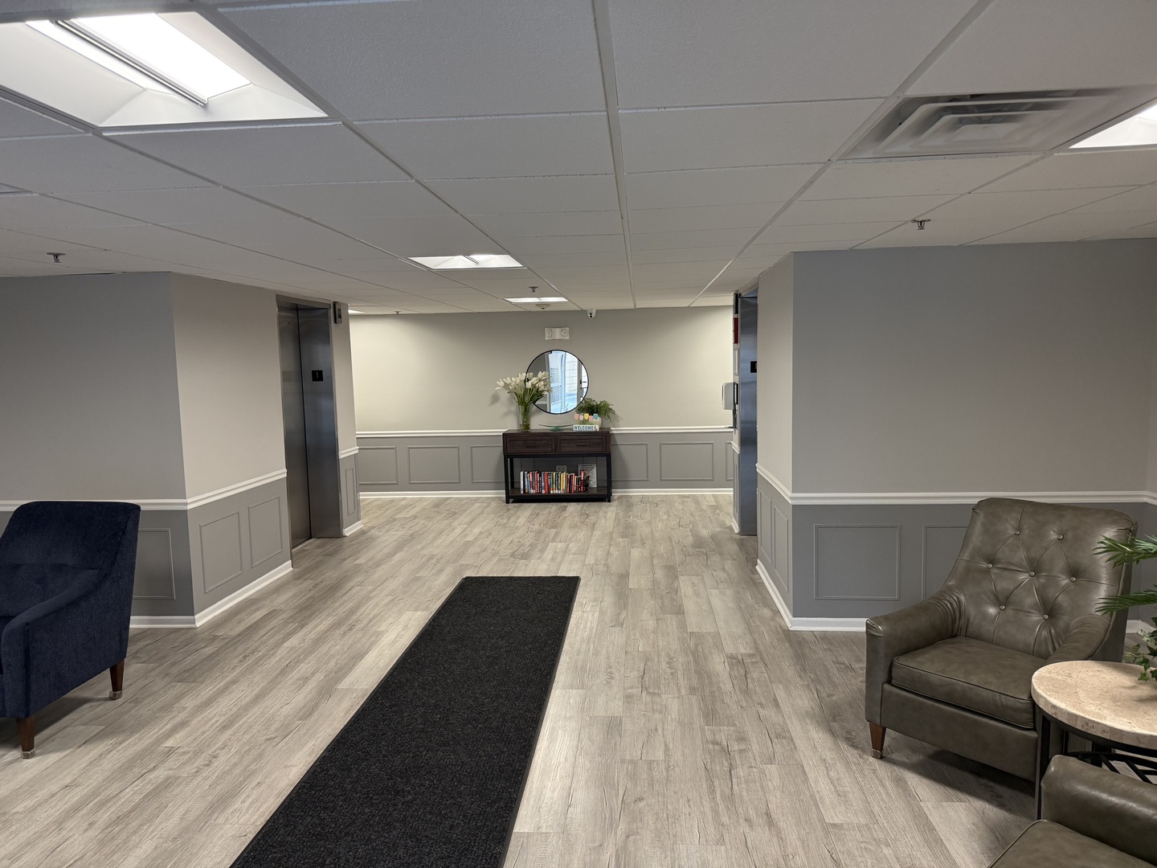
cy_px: 434
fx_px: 802
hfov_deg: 71.6
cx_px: 578
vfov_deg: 56.8
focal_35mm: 24
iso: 200
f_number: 1.78
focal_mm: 6.76
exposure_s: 1/116
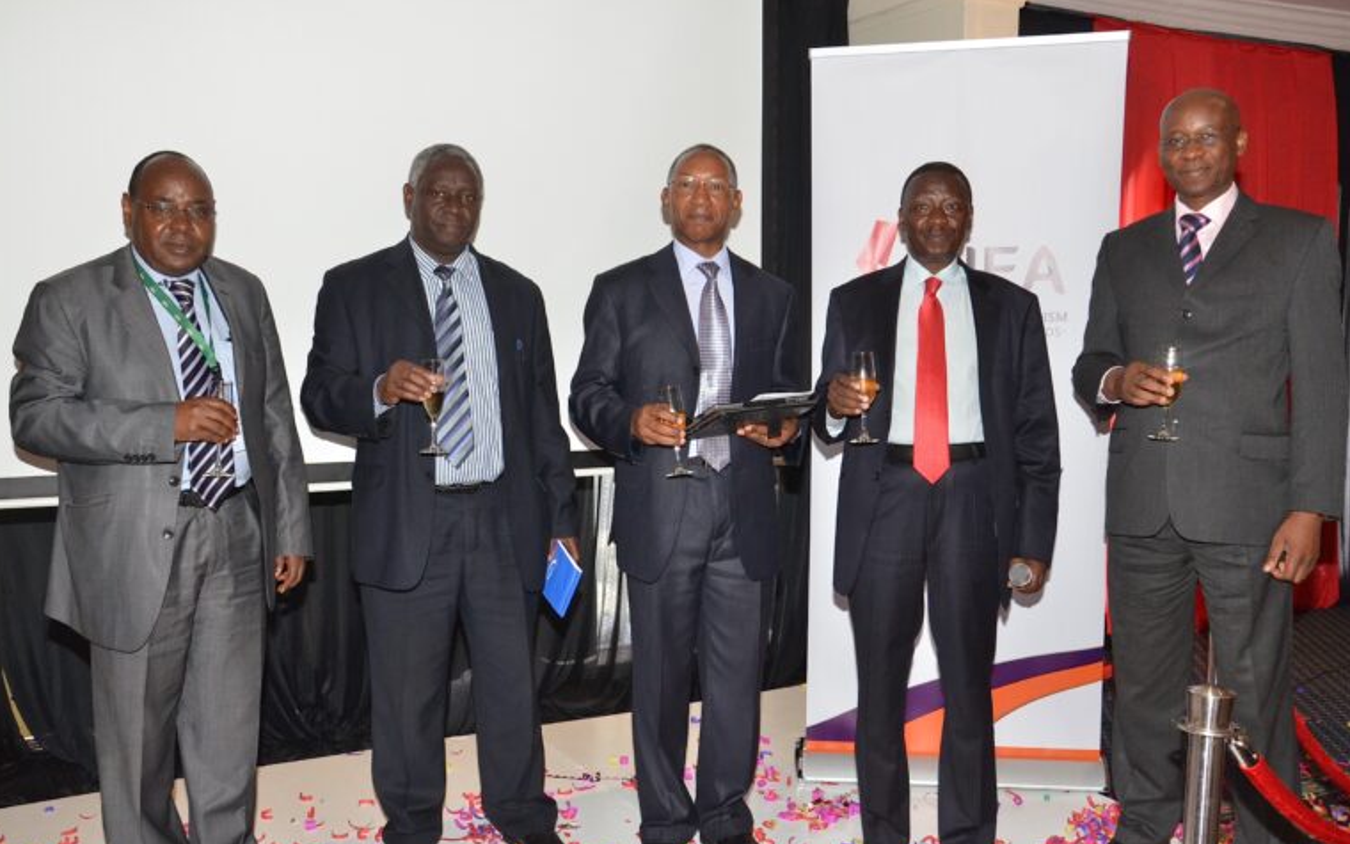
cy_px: 434
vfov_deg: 34.4
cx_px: 671
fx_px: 1361
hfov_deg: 52.7
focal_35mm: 37
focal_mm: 24
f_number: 8
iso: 1600
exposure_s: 1/60
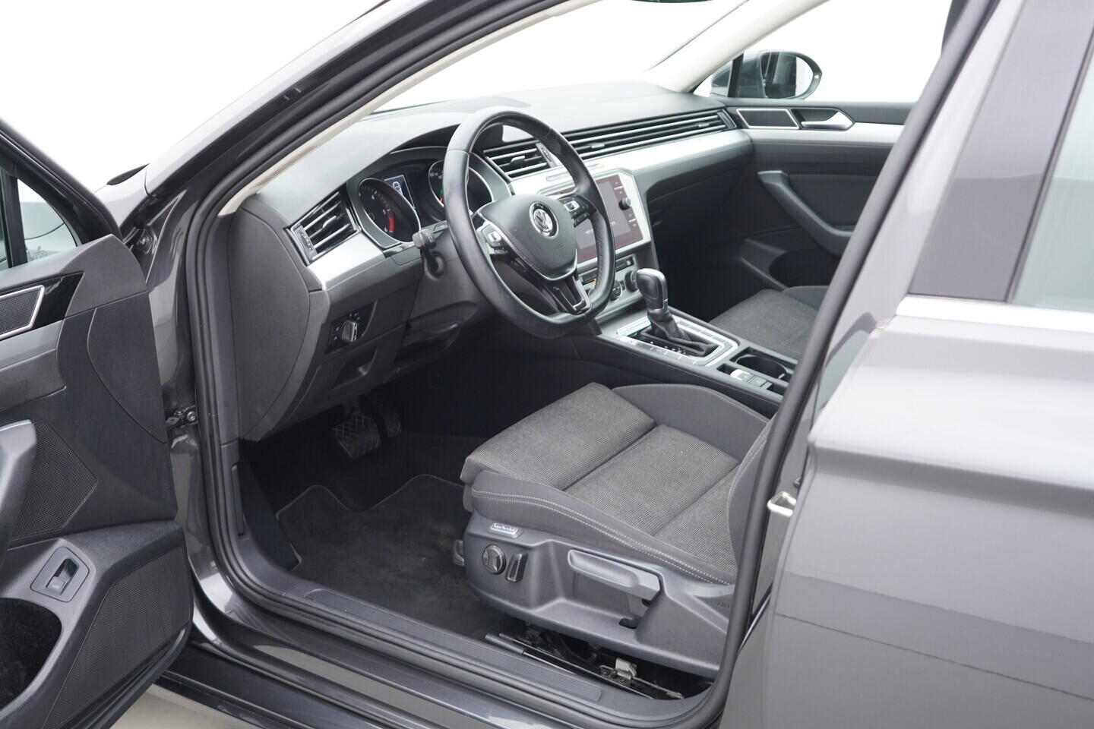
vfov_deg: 36.9
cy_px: 364
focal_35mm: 36
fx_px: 1094
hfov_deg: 53.1
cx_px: 547
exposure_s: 1/40
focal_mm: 24
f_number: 2.8
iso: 250
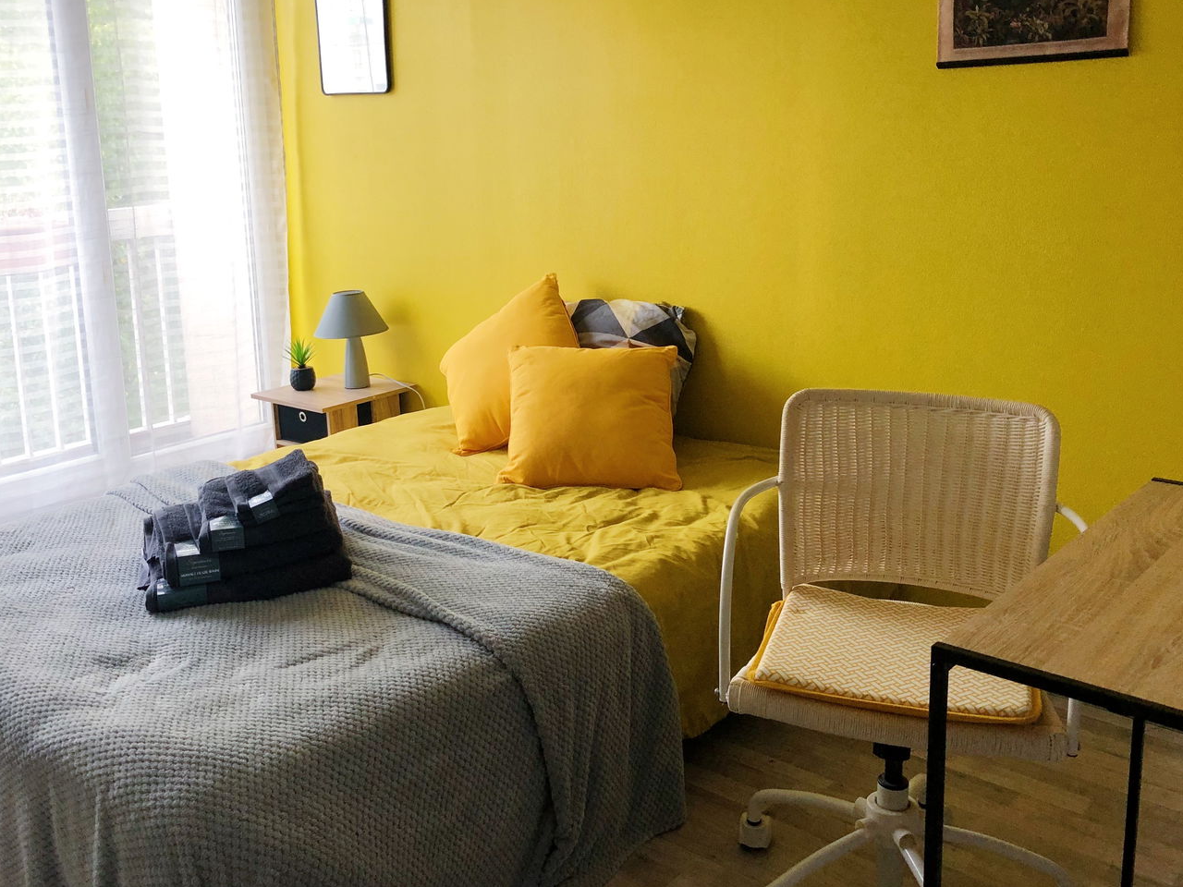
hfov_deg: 52.6
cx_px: 544
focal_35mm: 35
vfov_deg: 40.5
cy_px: 358
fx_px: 1196
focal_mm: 3.99
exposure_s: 1/40
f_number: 1.8
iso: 25
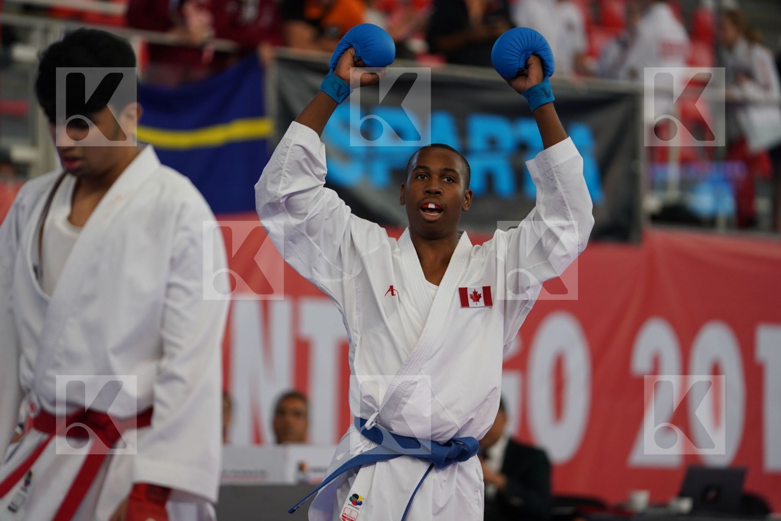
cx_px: 390
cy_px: 260
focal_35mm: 200
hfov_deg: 10.3
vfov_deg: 6.9
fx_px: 4339
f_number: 2.8
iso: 1250
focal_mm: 200
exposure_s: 1/1000
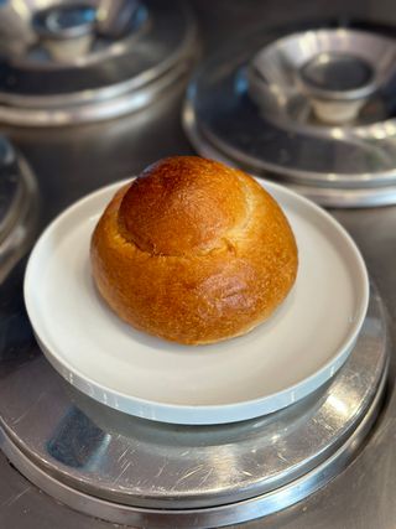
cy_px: 264
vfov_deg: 39.7
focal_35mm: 48
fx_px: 733
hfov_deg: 30.3
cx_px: 198
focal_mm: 6.86
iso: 125
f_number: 1.78
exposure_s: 1/100
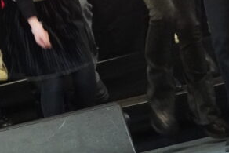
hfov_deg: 10.0
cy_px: -109
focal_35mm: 197
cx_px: -138
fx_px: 1254
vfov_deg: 6.8
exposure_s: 1/60
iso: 5000
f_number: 4
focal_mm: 32
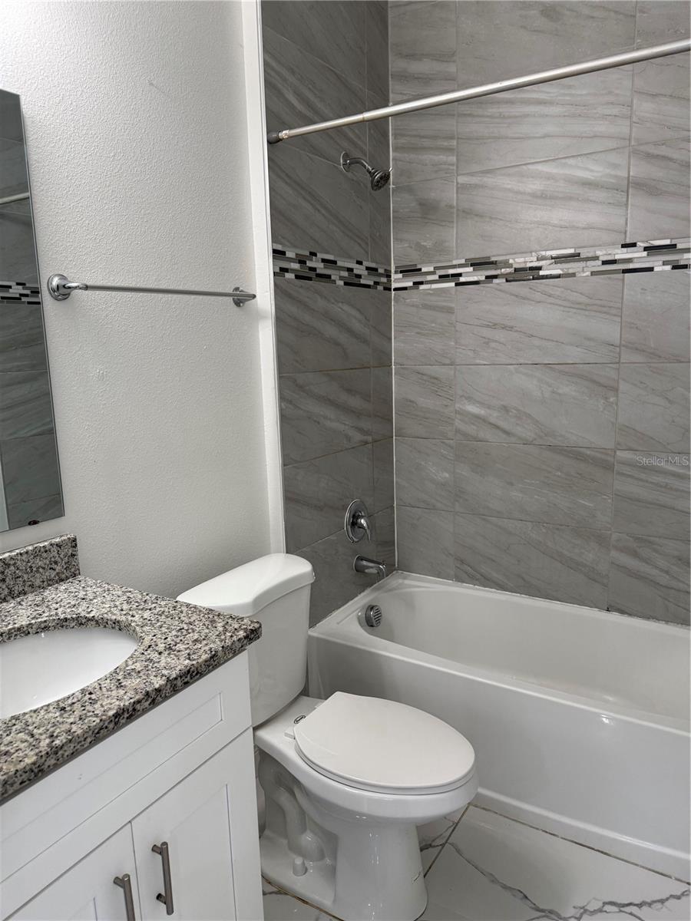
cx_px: 346
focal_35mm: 24
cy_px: 460
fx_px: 639
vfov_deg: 71.6
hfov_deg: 56.8
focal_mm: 6.76
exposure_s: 1/120
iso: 160
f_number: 1.78
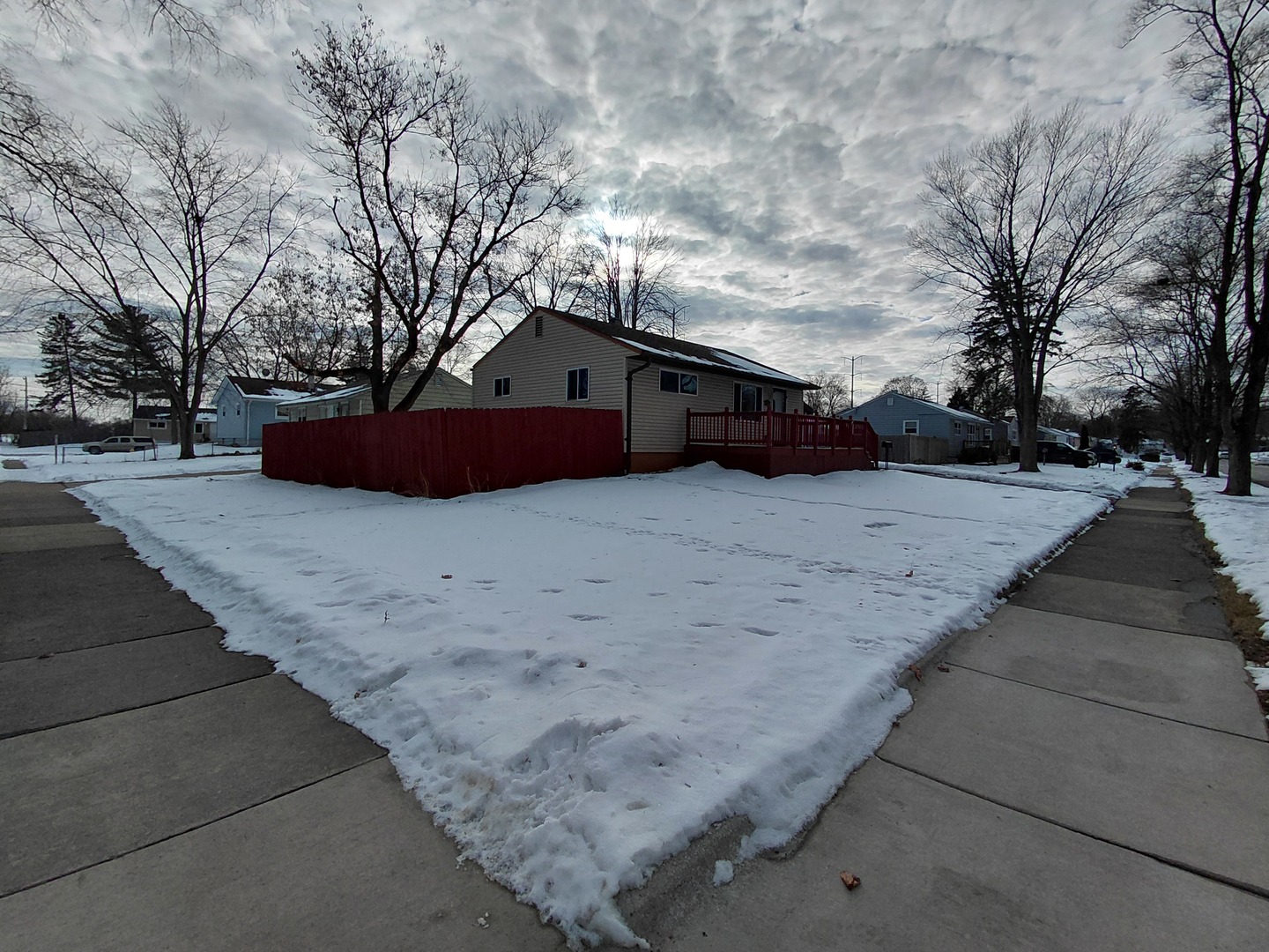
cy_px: 476
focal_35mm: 16
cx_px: 634
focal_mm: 1.64
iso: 40
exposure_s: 1/4549
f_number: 2.2
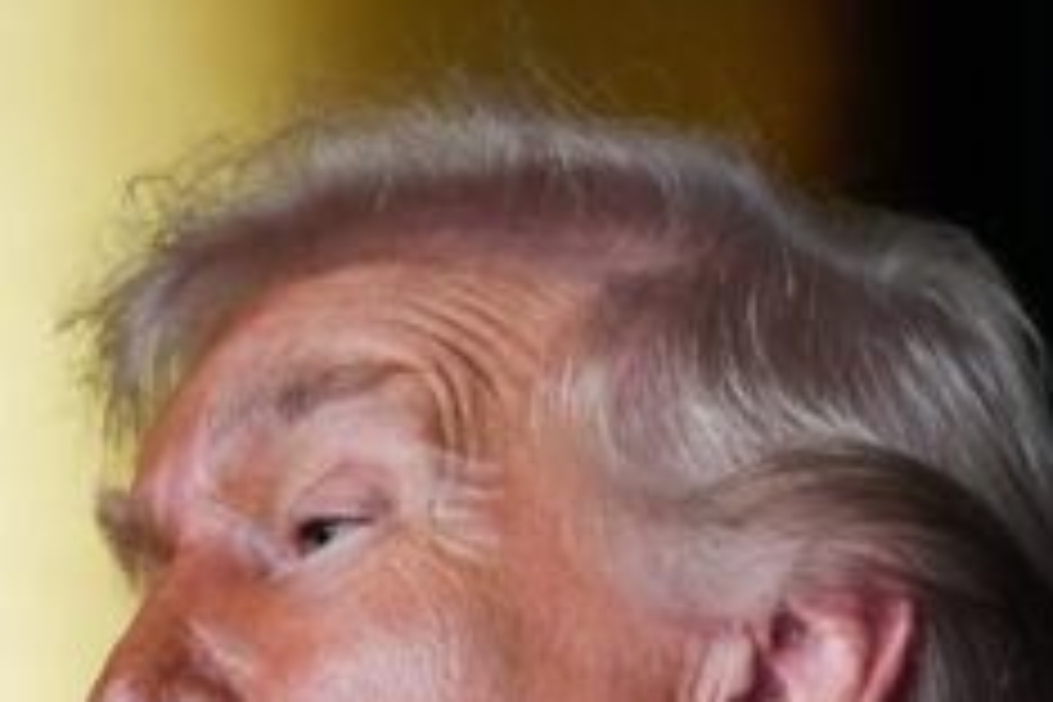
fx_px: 23983
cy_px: 812
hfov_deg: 2.5
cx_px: 1152
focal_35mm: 820
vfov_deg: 1.7
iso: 3200
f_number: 2.8
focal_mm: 300
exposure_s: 1/500
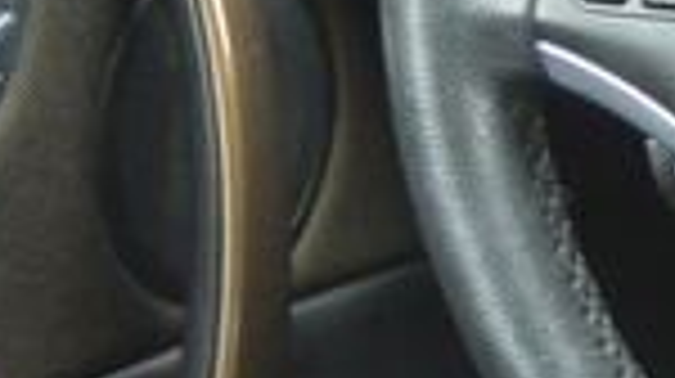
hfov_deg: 10.0
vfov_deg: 6.2
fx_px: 3451
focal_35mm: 193
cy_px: 601
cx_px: 1521
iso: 1000
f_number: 3.5
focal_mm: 10
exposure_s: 1/30
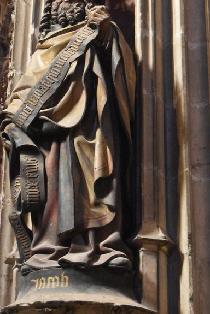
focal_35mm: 84
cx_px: 89
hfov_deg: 16.3
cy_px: 128
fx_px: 734
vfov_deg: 24.1
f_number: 5.3
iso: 12800
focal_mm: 46
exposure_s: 1/40
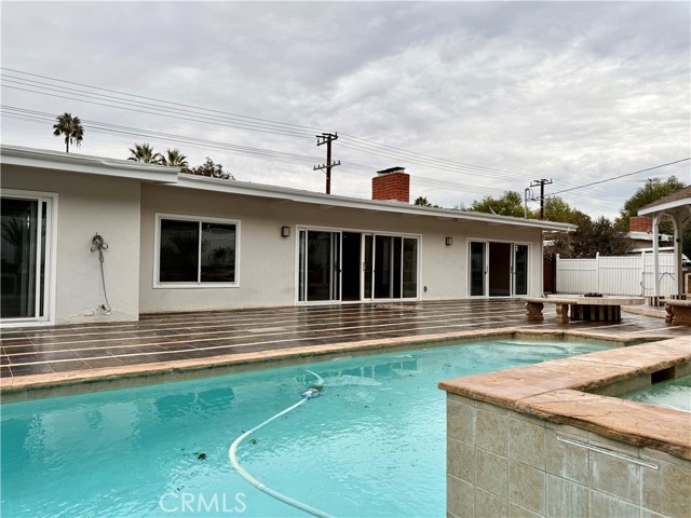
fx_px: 479
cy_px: 259
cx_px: 346
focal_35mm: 24
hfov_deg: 71.6
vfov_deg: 56.8
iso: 80
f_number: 1.78
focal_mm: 6.76
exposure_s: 1/3759
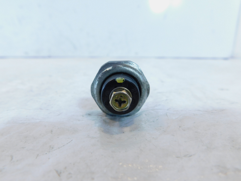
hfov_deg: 73.9
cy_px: 90
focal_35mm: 23
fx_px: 160
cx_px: 120
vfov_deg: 58.9
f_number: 3
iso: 180
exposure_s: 1/30
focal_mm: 4
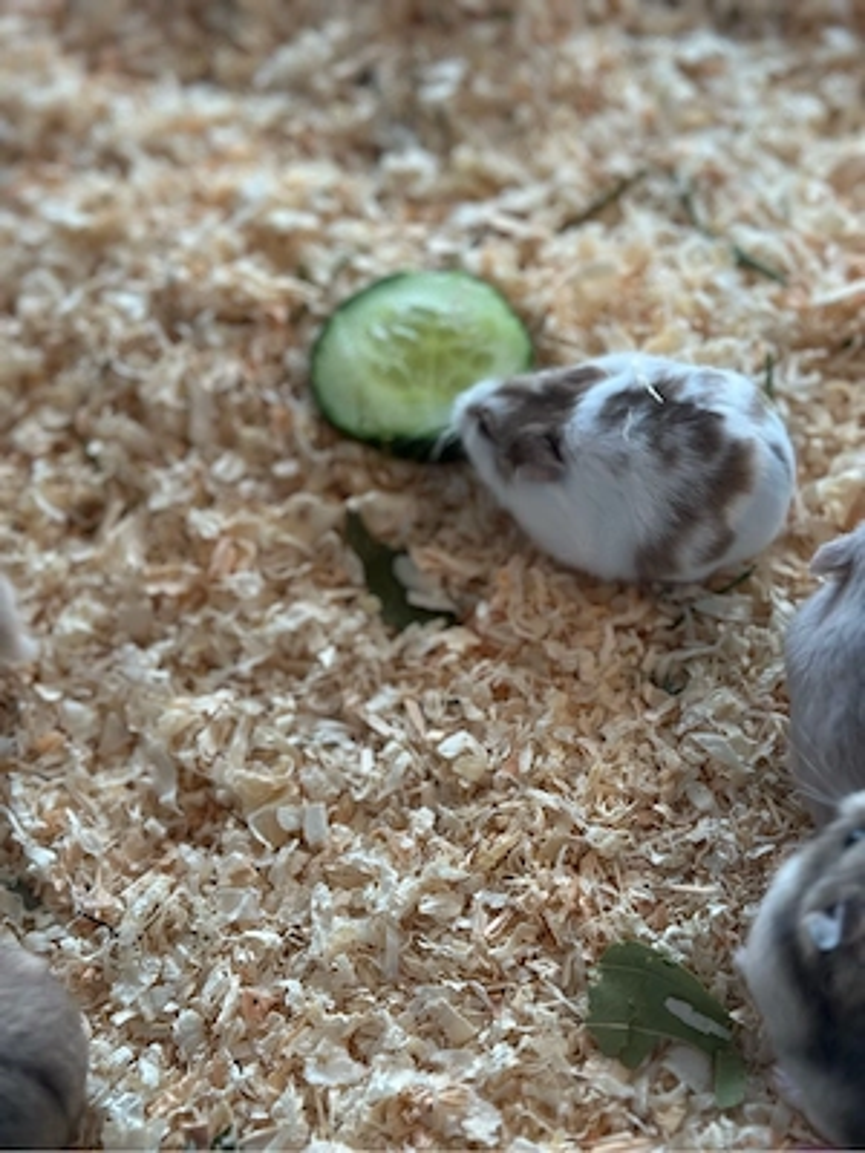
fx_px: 1599
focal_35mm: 48
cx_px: 432
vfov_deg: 39.7
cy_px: 576
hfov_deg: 30.3
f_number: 1.78
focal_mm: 6.86
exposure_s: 1/100
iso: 80
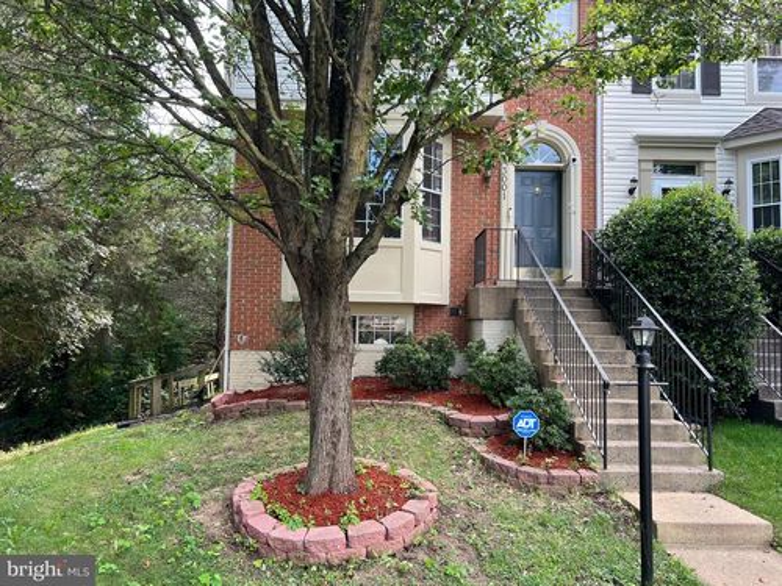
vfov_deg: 53.1
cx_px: 391
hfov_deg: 67.3
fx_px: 587
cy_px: 293
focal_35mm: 26
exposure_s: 1/132
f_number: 1.5
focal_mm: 5.7
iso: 32
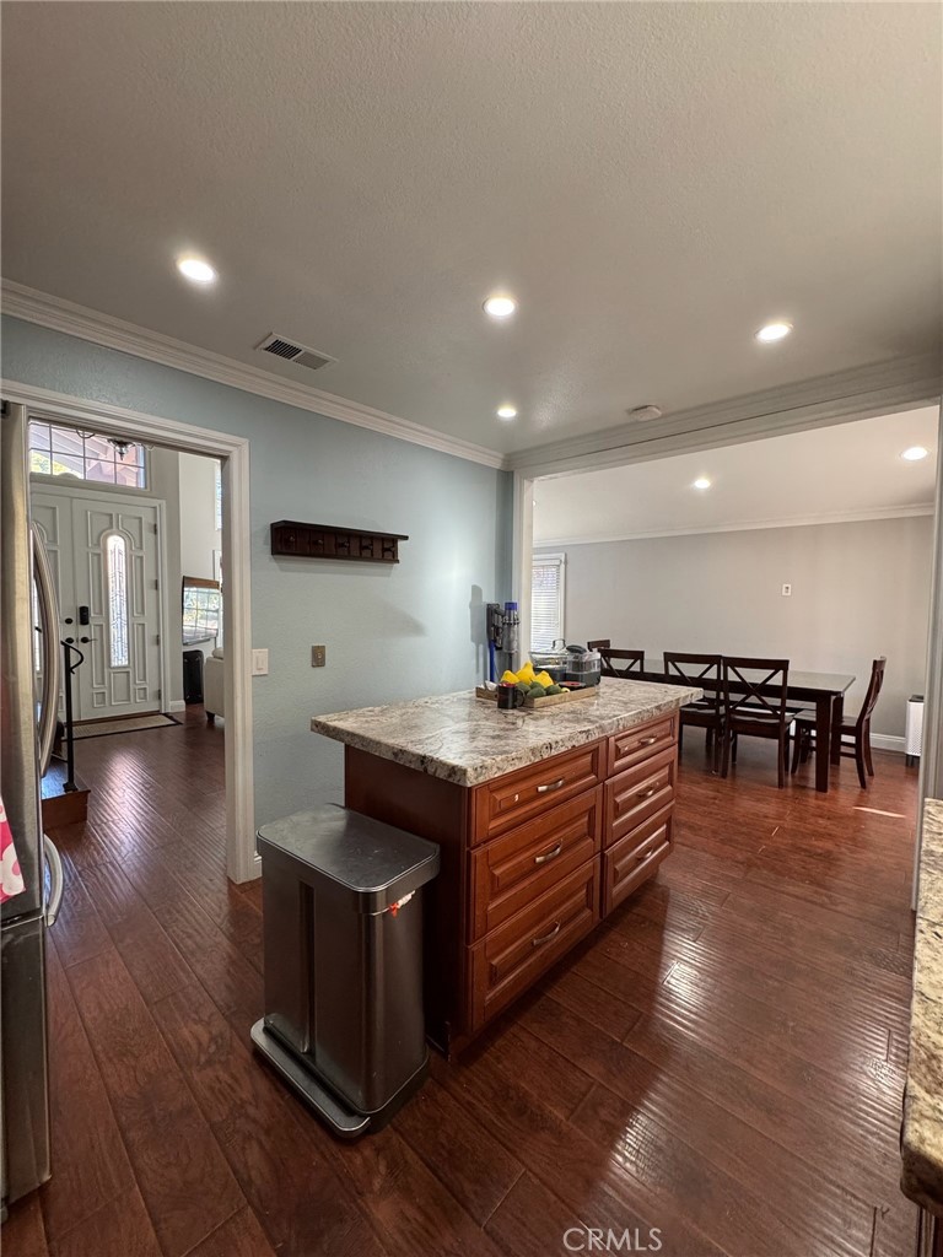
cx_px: 472
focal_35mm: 14
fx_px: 509
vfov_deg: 102.1
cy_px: 628
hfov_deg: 85.7
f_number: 2.2
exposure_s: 1/120
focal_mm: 2.22
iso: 250
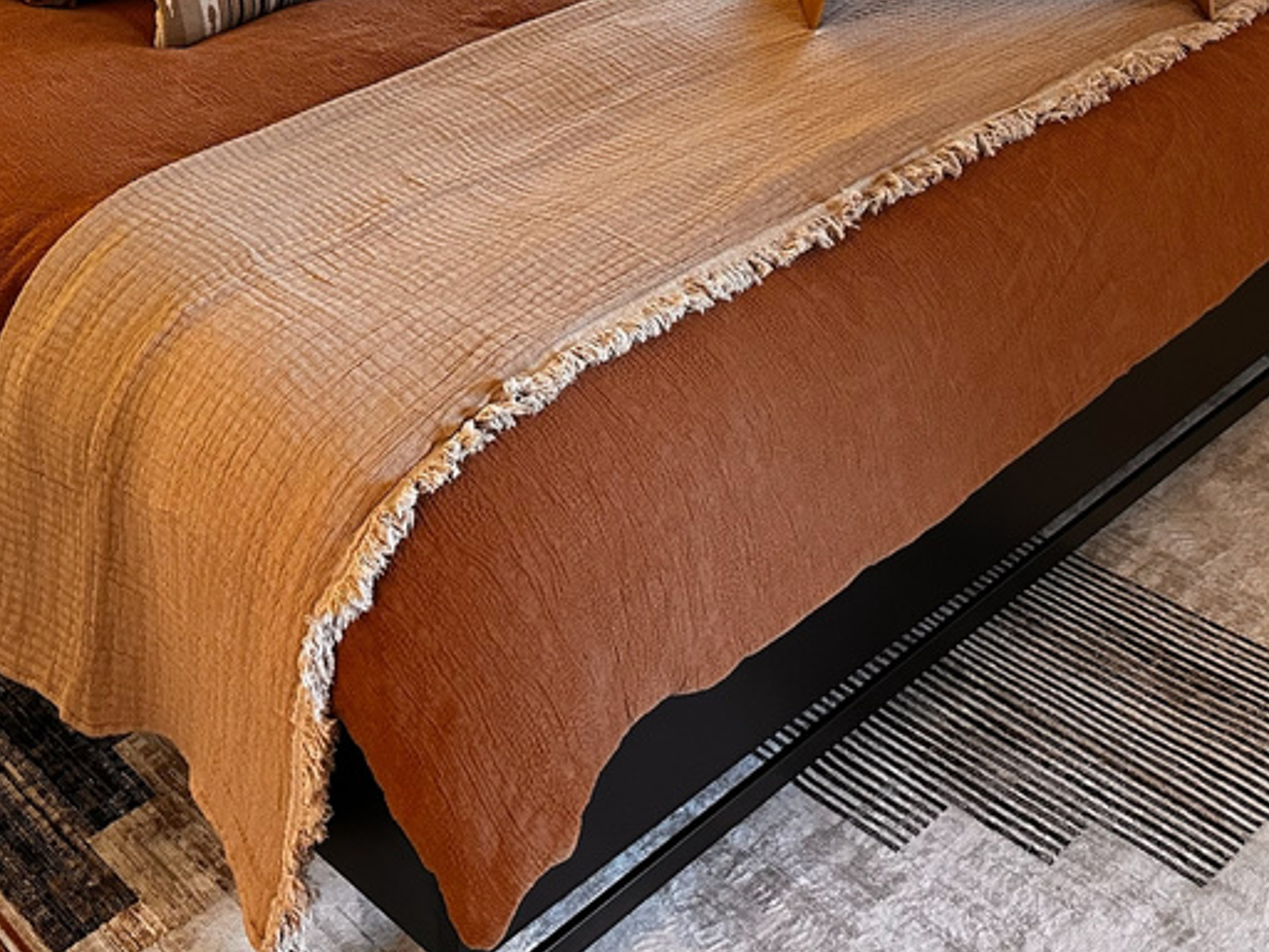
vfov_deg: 29.3
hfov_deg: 38.9
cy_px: 129
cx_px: 354
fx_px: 1760
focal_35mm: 48
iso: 500
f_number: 1.78
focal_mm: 6.86
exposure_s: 1/60
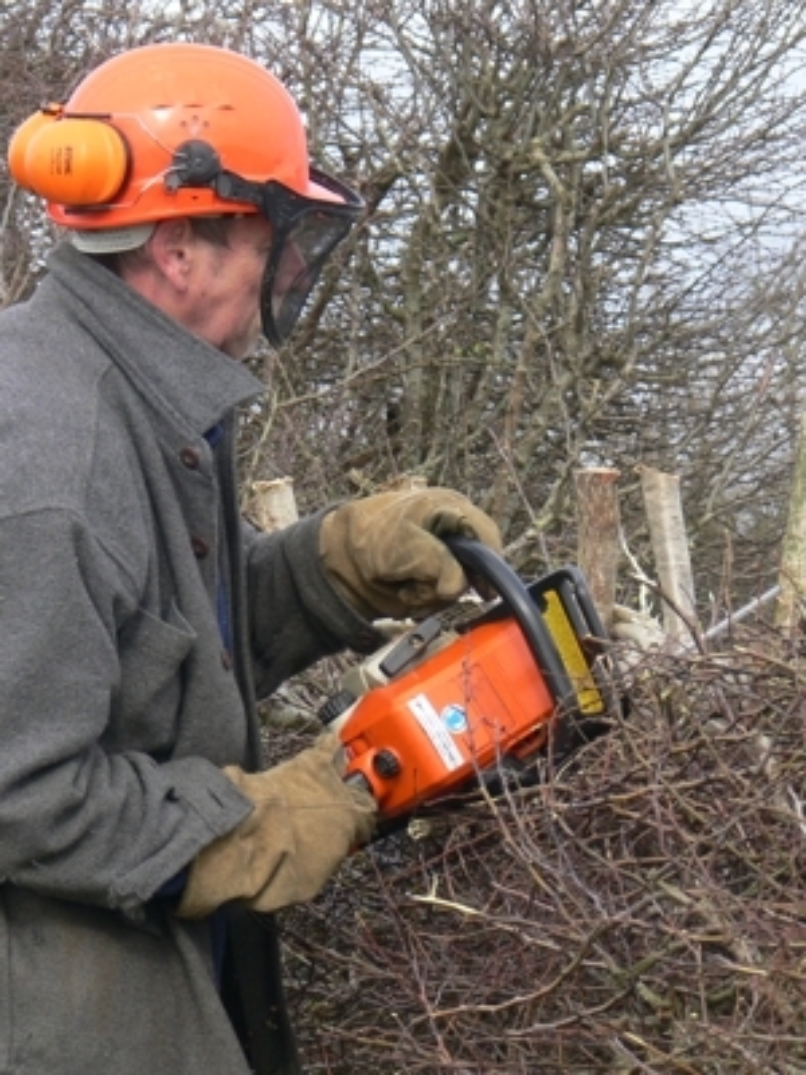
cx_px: 403
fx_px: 4874
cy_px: 538
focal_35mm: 157
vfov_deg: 12.6
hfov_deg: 9.5
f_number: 4.5
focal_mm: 33.3
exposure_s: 1/100
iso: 80
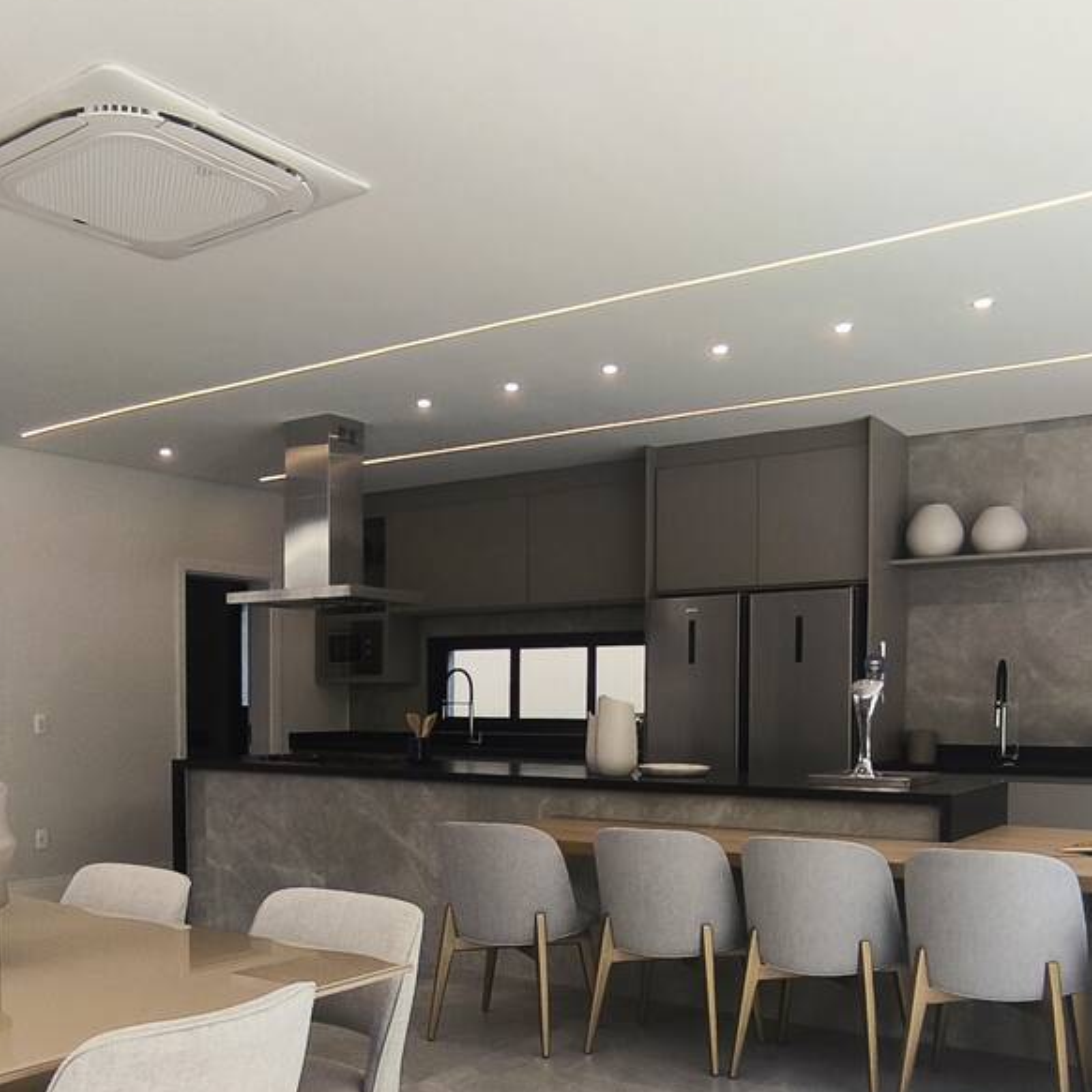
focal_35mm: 35
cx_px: 448
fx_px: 1249
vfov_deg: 46.3
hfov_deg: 47.0
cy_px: 745
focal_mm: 1.65
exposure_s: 1/160
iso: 50
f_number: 2.2
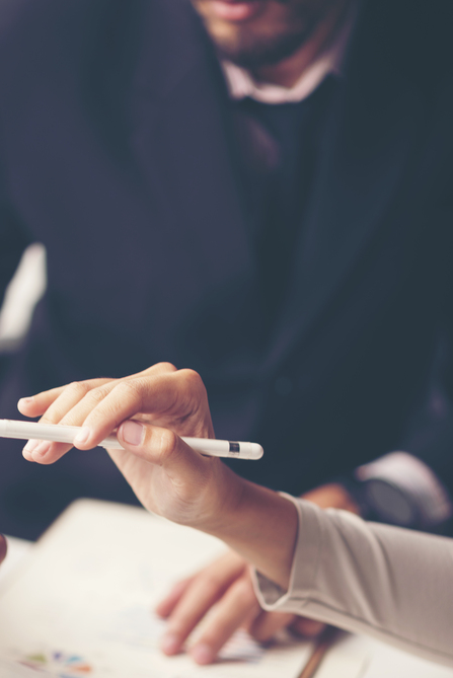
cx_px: 135
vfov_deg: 16.1
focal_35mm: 127
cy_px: 464
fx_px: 2393
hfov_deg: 10.8
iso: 80
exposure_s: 1/100
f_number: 1.8
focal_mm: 85
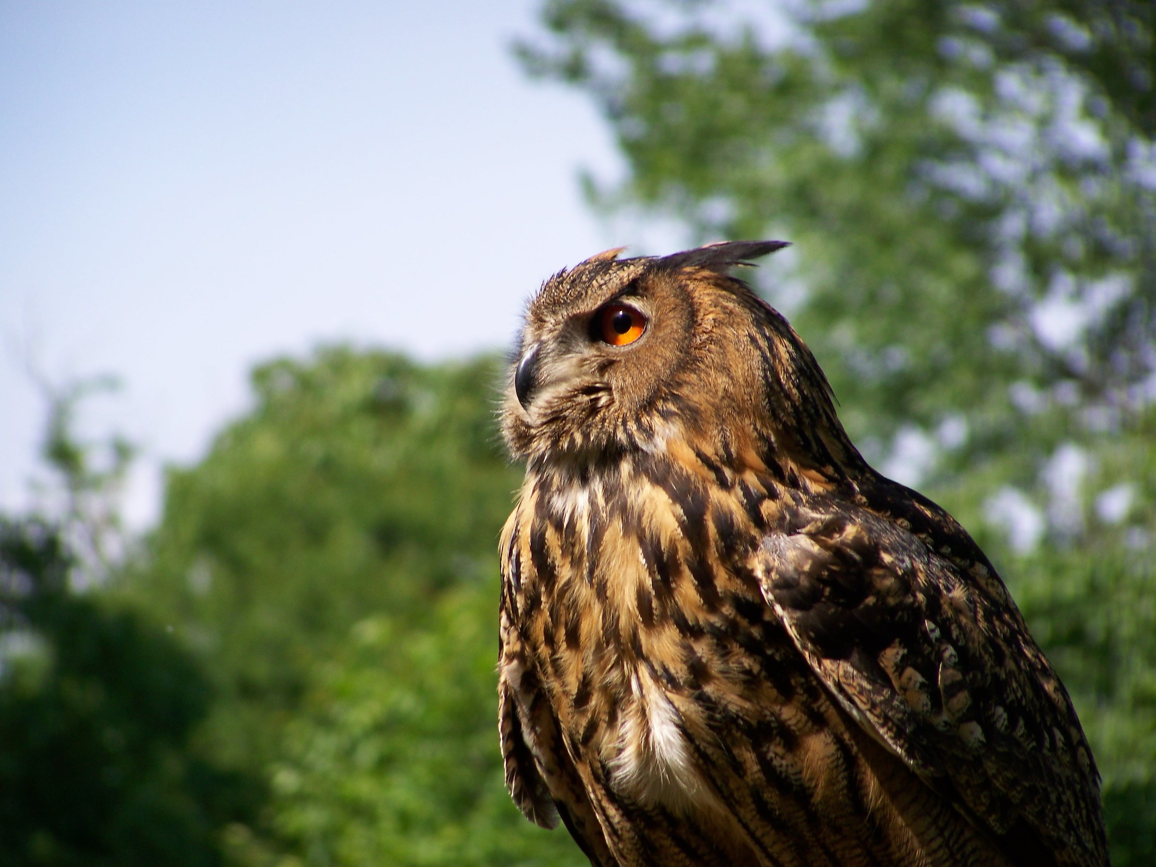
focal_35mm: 308
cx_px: 578
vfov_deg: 4.8
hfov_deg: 6.4
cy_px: 434
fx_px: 10286
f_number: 3.6
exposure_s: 1/500
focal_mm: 51
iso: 64
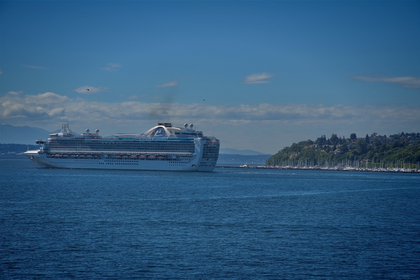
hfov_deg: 17.1
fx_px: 1400
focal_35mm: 120
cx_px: 210
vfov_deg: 11.4
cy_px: 140
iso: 100
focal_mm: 120
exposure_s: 1/400
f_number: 10
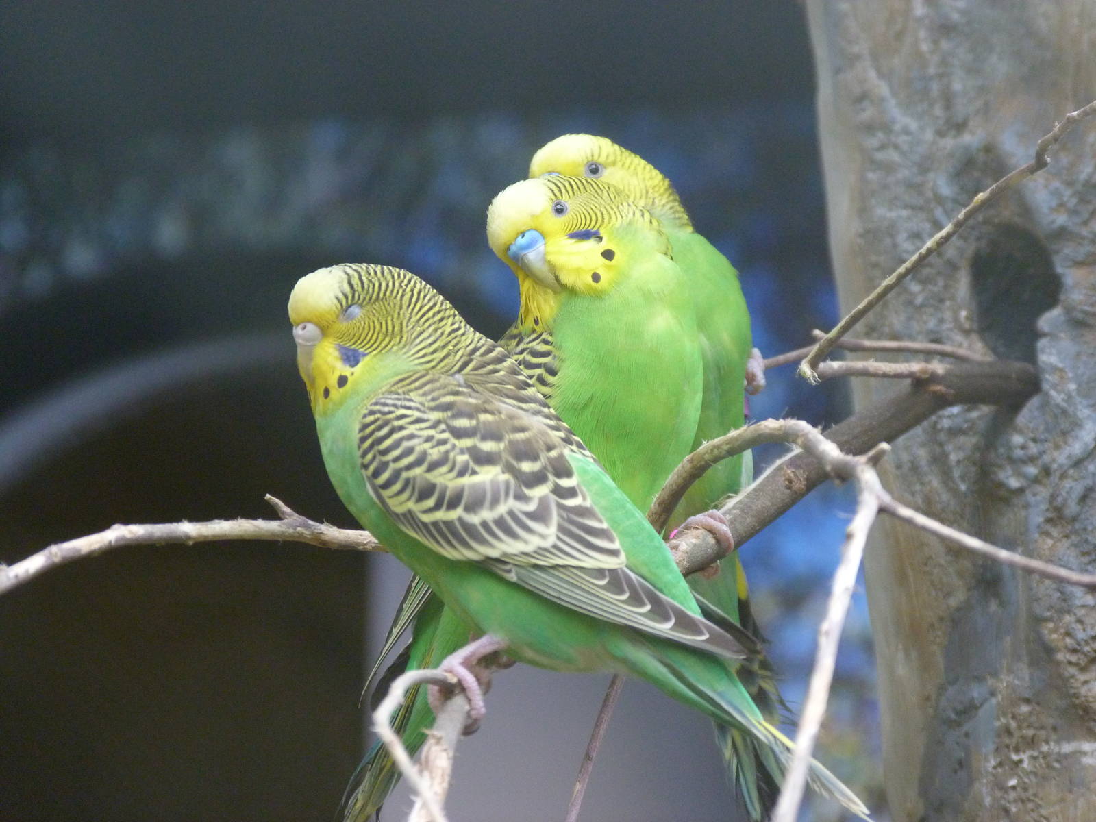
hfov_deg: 7.5
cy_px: 411
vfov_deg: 5.6
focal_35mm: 265
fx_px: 8390
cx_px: 548
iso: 400
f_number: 4
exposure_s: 1/30
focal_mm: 47.7
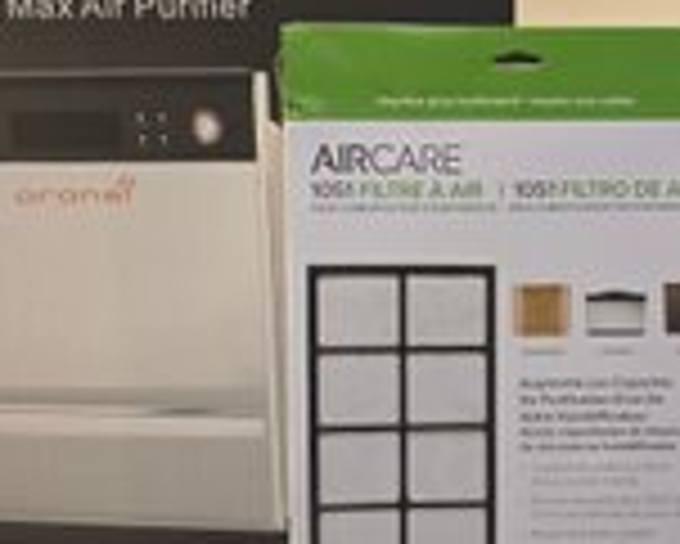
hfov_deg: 36.1
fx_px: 1027
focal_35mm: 51
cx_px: 475
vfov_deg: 29.7
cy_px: 303
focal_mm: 6.3
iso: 200
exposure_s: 1/120
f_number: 1.7
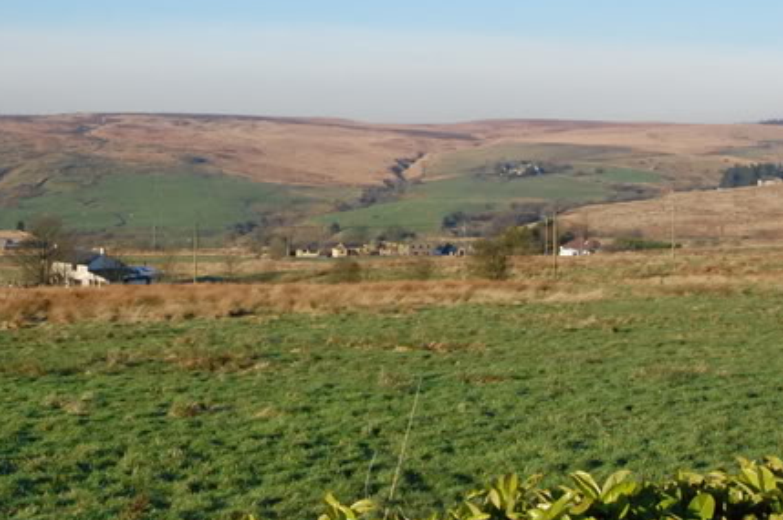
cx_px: 223
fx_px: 1217
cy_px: 113
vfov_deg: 23.8
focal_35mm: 56
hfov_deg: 35.1
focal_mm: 20
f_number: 14
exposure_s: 1/800
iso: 1600
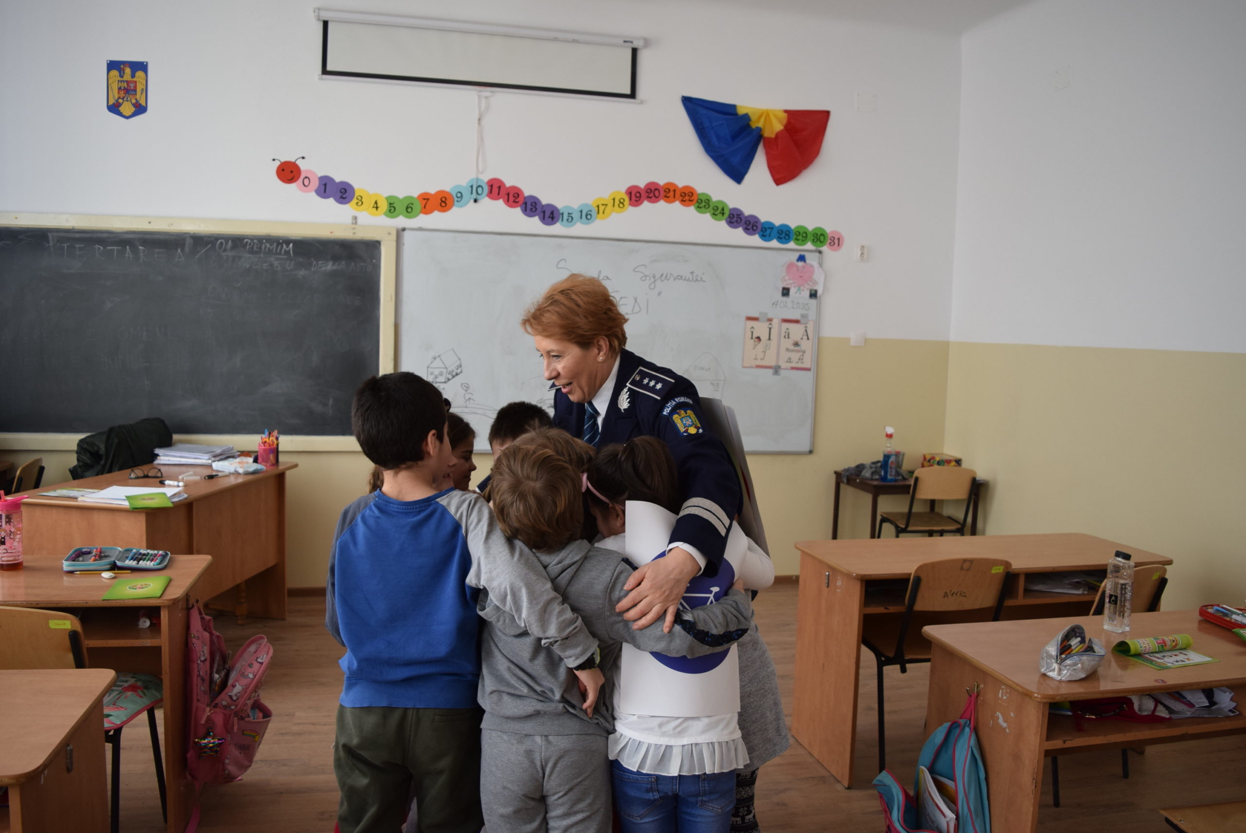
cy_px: 416
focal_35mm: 27
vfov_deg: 48.0
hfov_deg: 67.3
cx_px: 623
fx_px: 935
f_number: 4
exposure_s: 1/60
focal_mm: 18
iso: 560
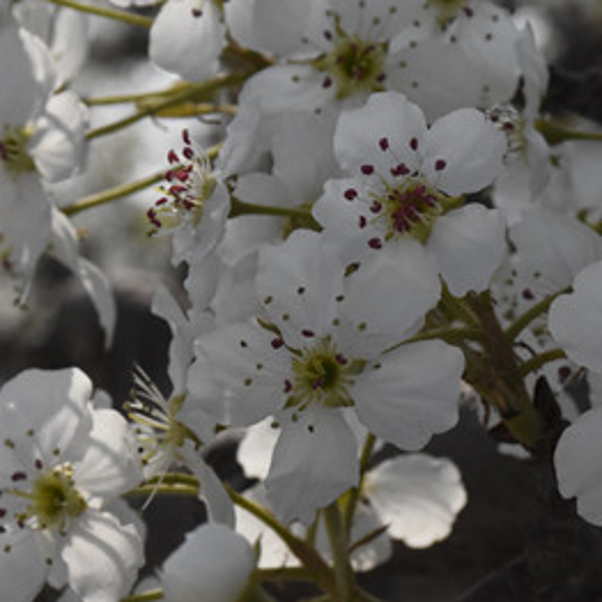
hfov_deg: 6.9
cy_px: 363
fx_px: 4995
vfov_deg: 6.9
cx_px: 315
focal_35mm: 254
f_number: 13
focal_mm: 95
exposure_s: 1/2500
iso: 2000
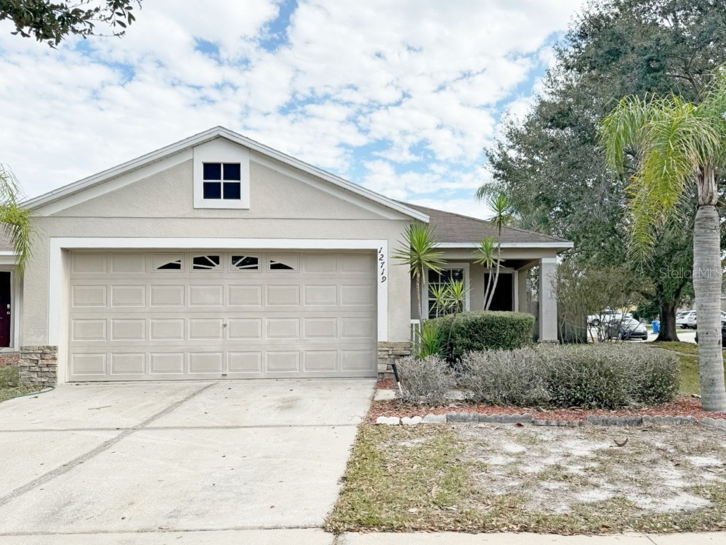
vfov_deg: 56.8
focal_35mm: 24
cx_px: 363
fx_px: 503
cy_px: 272
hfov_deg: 71.6
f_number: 1.78
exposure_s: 1/3413
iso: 80
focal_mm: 6.86
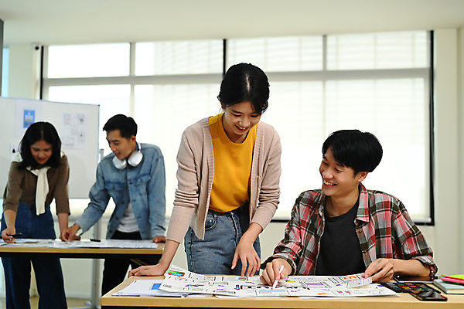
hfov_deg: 39.6
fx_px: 644
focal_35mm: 50
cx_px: 232
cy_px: 154
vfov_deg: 27.0
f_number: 2.8
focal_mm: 50
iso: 500
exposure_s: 1/250
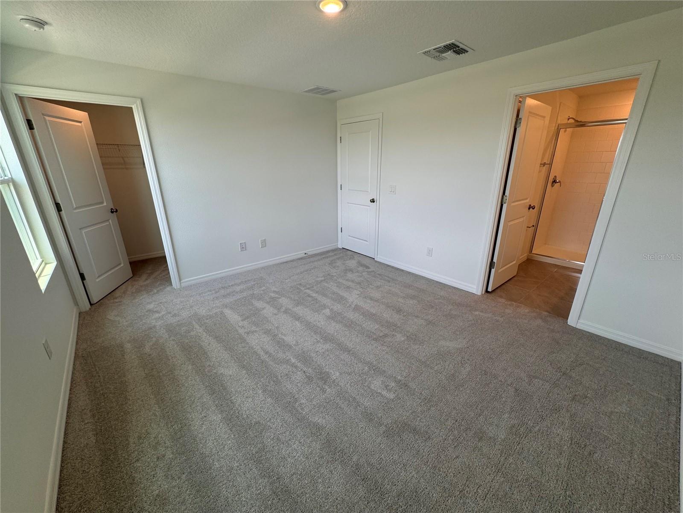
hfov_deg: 102.1
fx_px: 276
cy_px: 256
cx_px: 342
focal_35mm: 14
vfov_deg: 85.7
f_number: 2.2
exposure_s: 1/120
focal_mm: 2.22
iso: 40
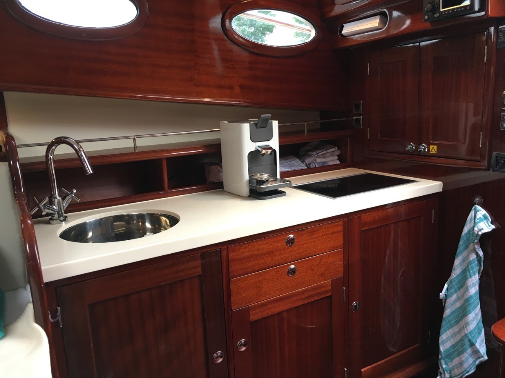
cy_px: 189
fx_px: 423
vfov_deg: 48.2
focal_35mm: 29
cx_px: 252
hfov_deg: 61.7
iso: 50
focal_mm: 4.15
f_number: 2.2
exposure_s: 1/33
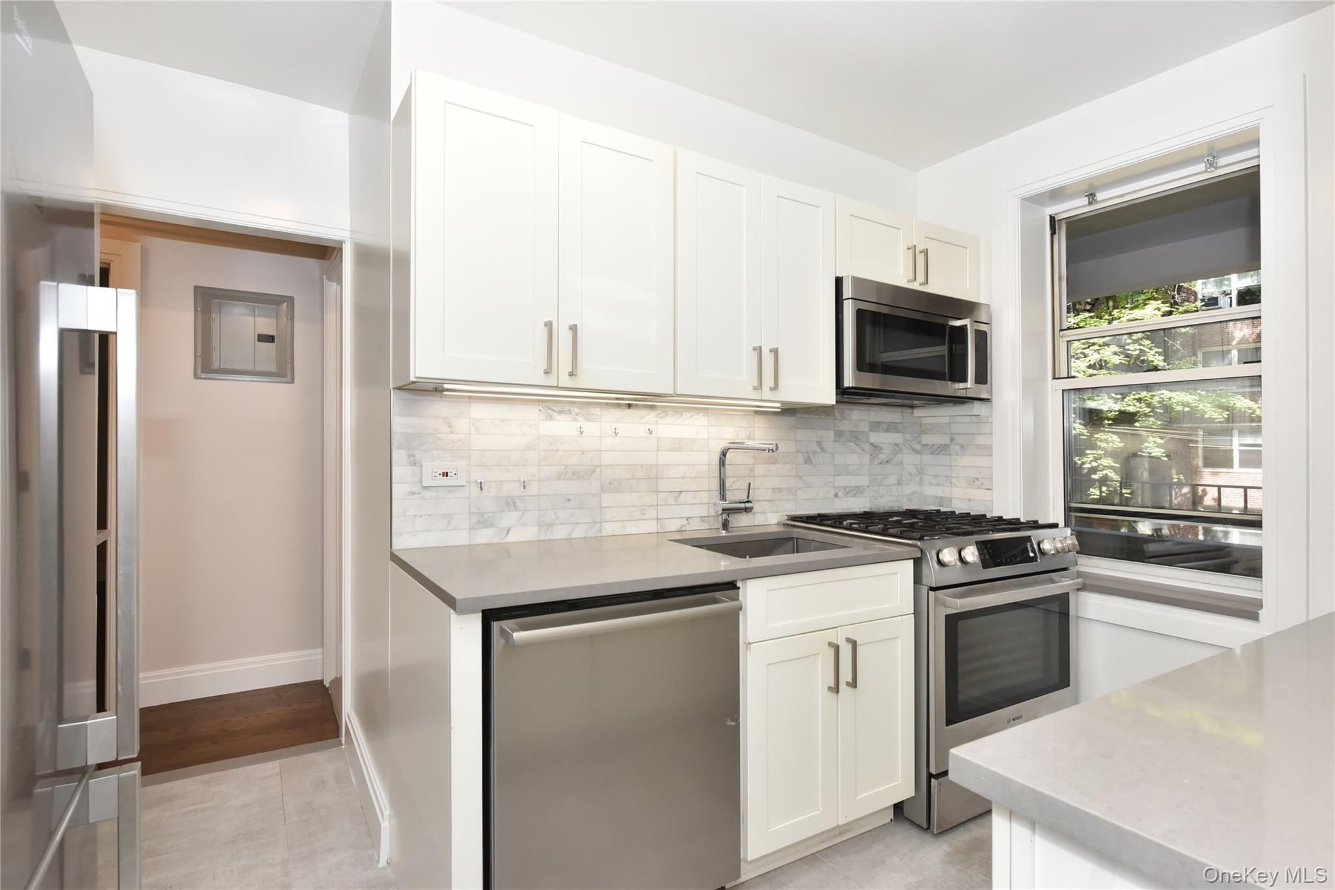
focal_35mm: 17
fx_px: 630
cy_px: 445
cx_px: 668
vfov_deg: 70.5
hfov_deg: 93.3
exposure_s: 1/100
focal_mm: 17
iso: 1600
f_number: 11
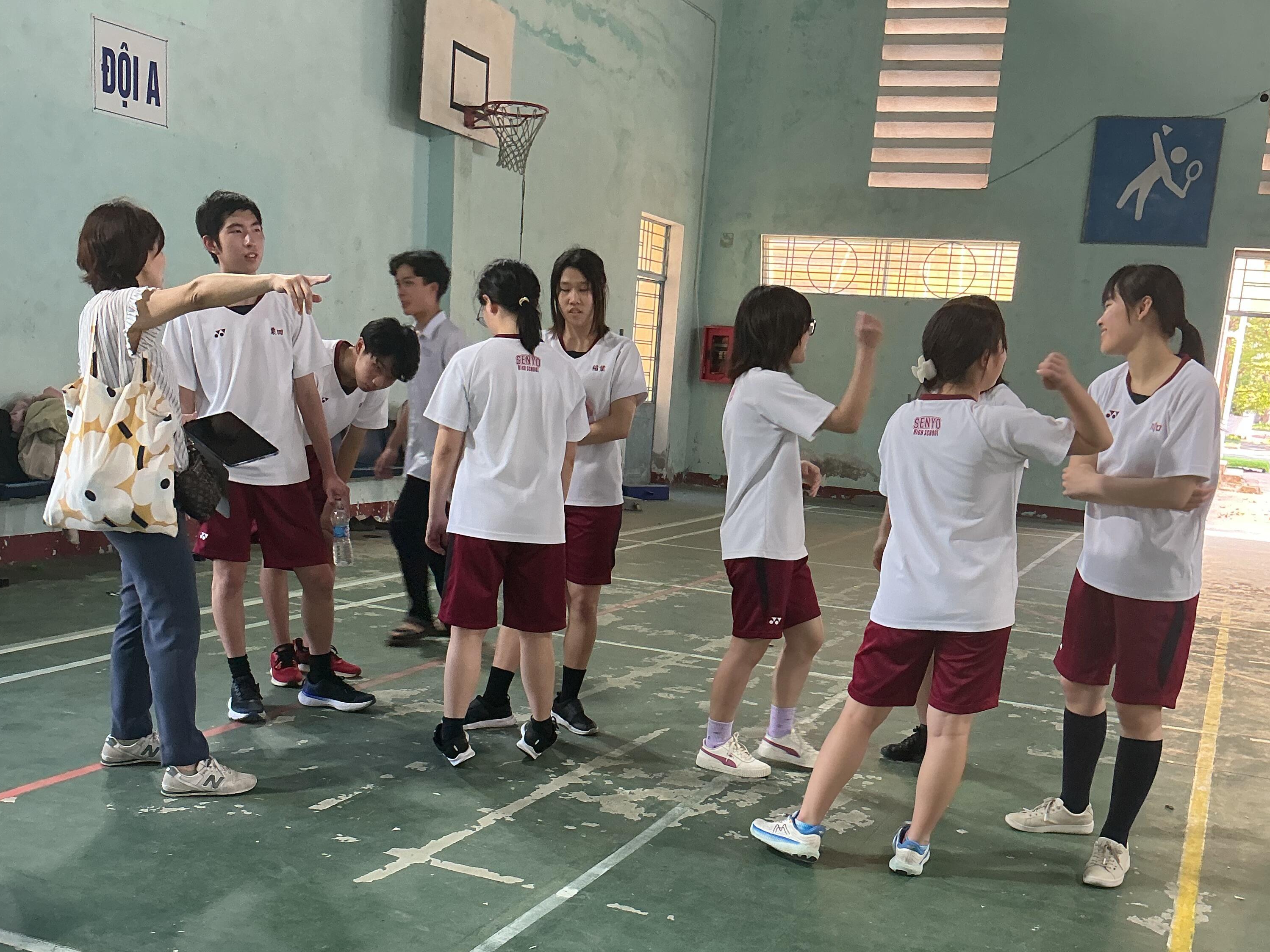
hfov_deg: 47.9
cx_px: 637
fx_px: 1431
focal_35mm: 39
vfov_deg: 36.0
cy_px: 718
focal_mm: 3
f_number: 1.8
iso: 80
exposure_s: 1/50
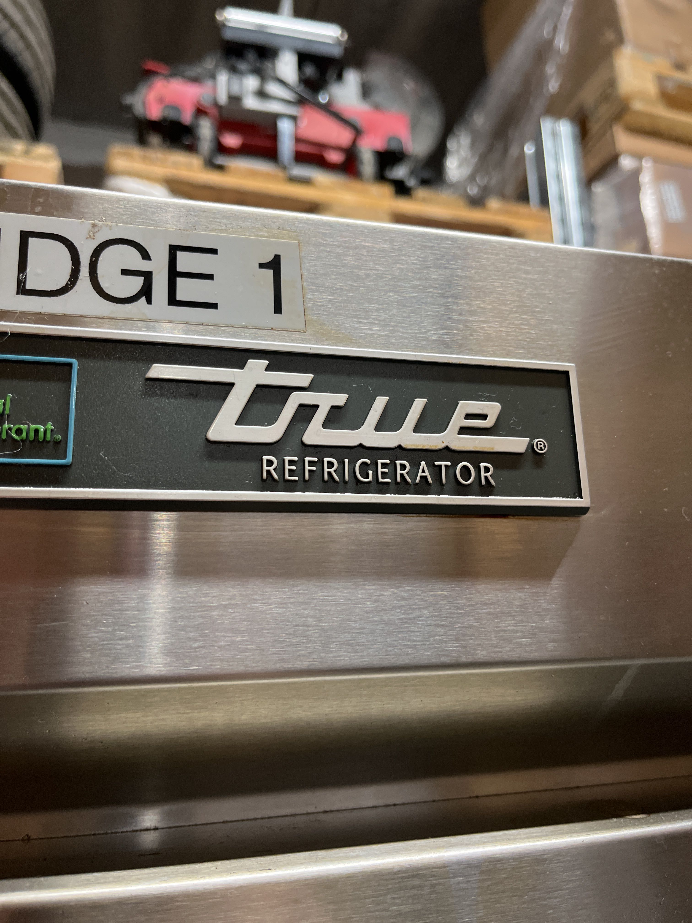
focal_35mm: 26
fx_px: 693
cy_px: 462
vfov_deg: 67.3
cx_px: 346
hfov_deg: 53.1
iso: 200
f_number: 1.6
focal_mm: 5.1
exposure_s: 1/60
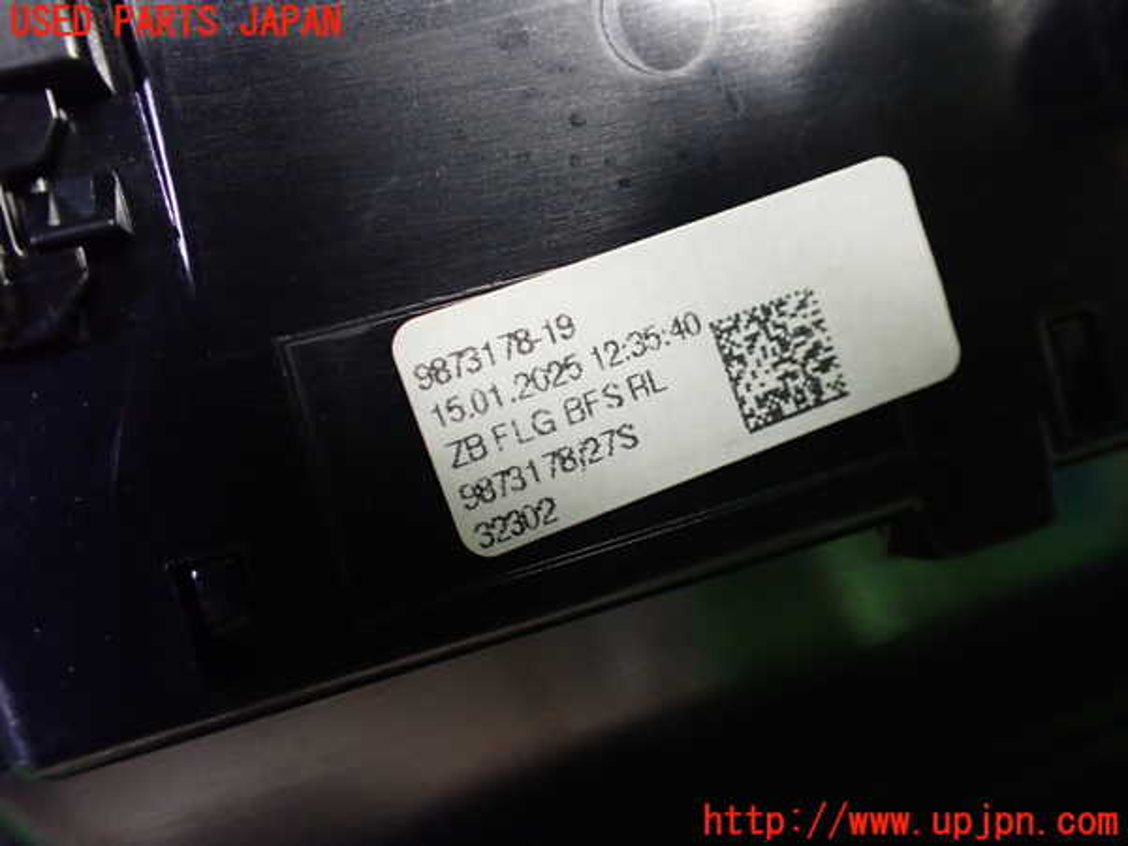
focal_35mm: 30
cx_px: 564
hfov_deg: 60.0
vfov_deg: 46.8
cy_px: 423
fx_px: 978
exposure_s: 1/60
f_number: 2.3
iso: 800
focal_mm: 5.4
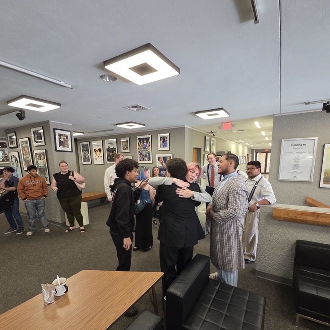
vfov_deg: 86.5
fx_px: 173
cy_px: 196
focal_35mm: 16
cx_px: 163
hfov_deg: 87.4
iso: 400
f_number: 2.2
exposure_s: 1/60
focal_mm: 2.2
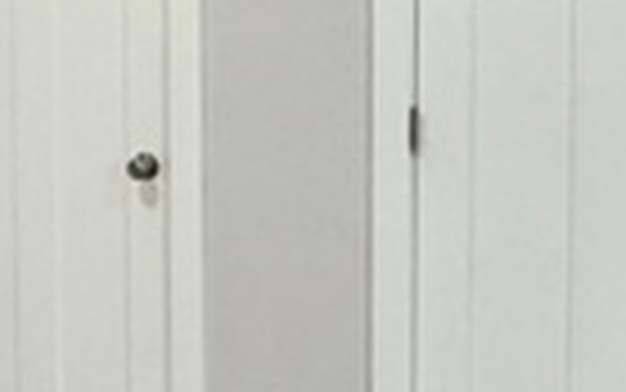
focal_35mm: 109
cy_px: -23
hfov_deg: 17.0
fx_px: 1860
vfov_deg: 11.9
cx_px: -347
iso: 320
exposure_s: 1/120
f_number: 2.2
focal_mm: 2.22
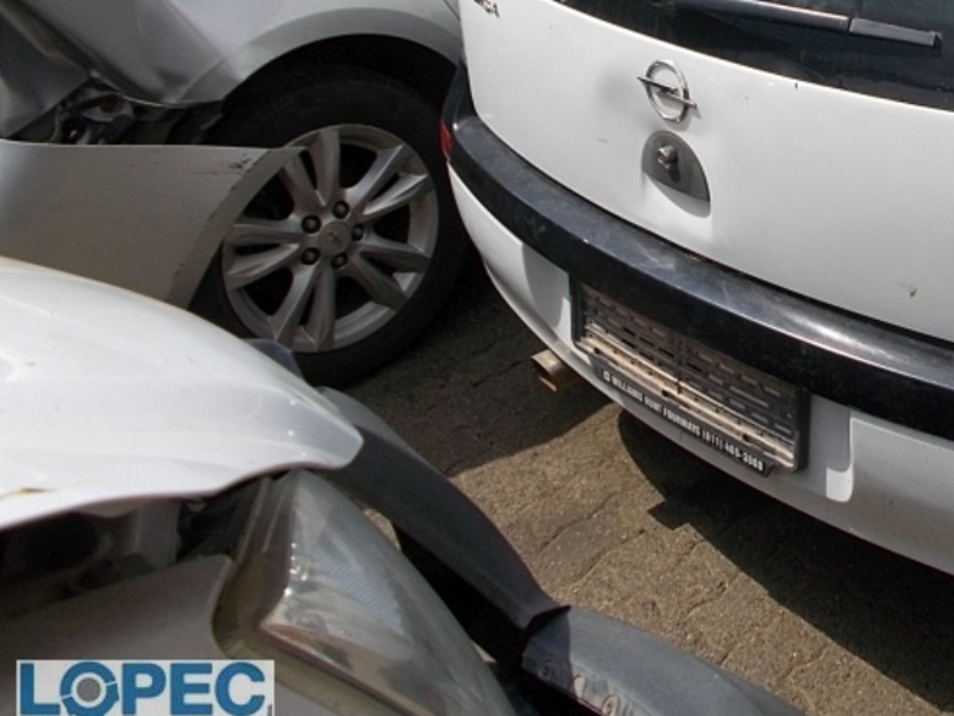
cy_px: 129
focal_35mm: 48
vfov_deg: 29.5
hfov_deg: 36.8
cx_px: 878
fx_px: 1324
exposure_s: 1/250
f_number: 8
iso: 80
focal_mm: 4.6
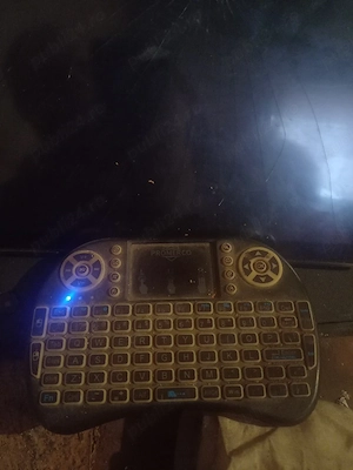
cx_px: 176
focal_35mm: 25
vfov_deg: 69.4
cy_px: 235
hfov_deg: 54.9
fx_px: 340
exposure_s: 1/16.7
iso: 2000
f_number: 1.8
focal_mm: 4.65
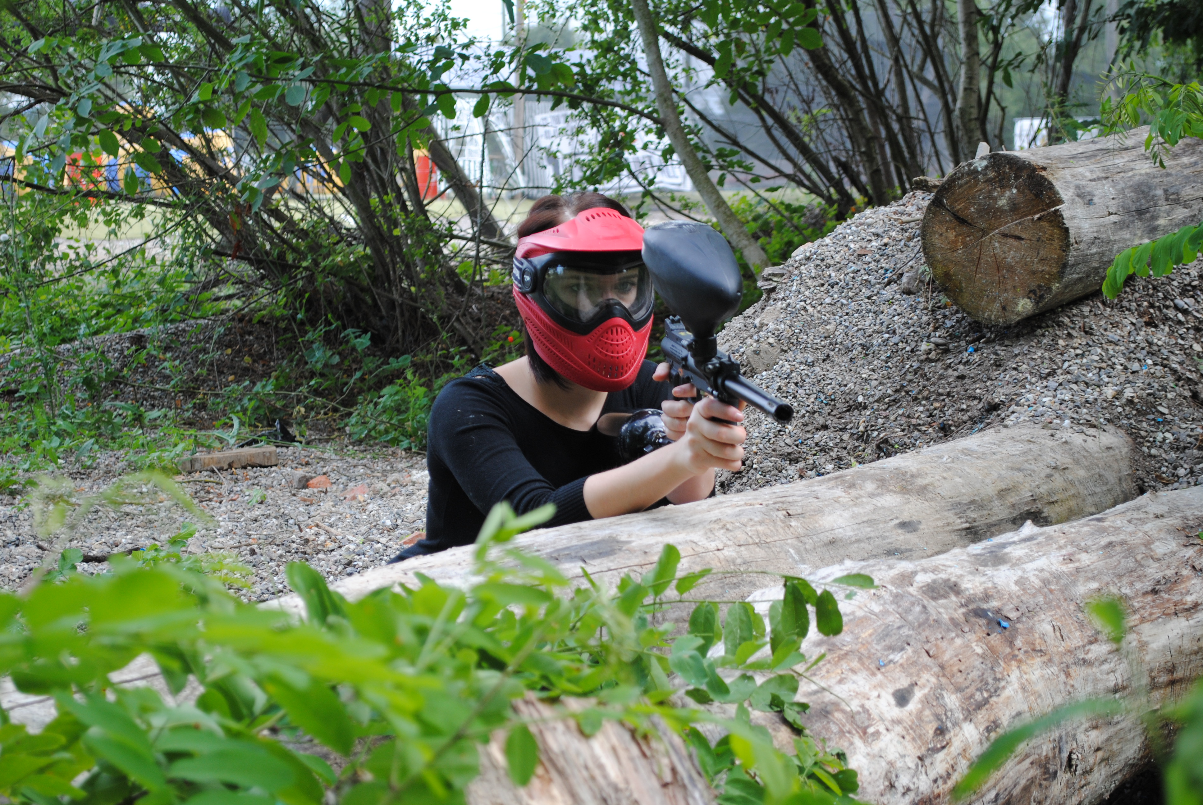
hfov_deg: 24.6
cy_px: 402
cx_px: 602
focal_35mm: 82
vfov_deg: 16.6
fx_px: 2760
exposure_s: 1/100
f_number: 5.6
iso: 200
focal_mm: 55
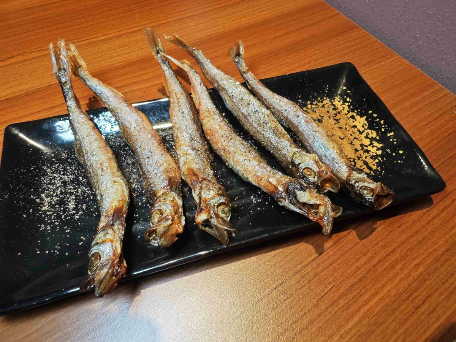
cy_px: 171
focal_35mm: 23
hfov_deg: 73.9
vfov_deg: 58.9
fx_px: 303
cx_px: 228
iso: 100
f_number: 1.8
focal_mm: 2.03
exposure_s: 1/105
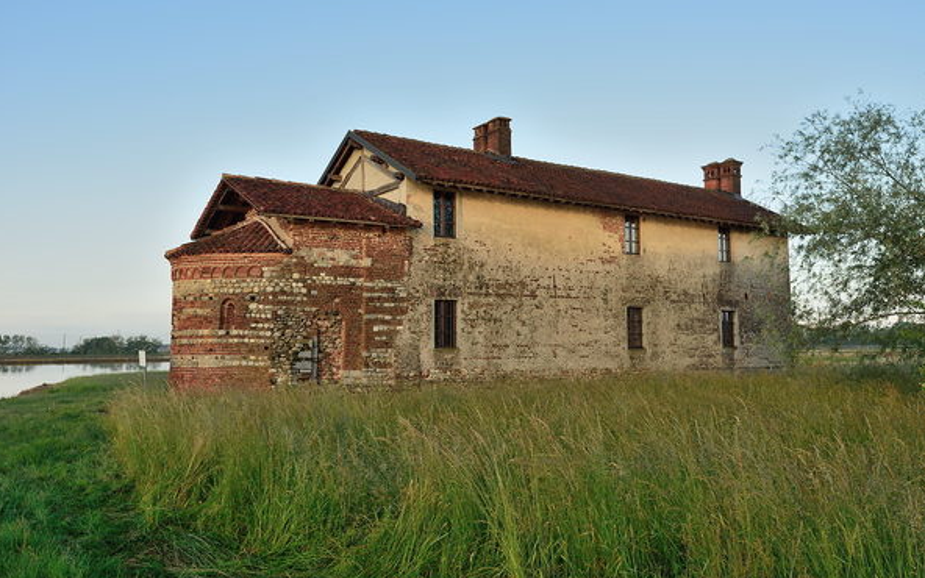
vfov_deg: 40.6
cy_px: 267
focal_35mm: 31
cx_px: 461
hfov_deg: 61.2
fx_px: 781
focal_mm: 30
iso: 110
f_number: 7.1
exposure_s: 1/30
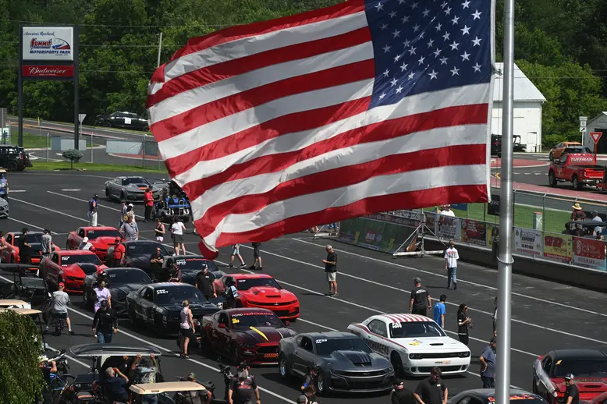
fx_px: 2528
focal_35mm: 150
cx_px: 304
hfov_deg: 13.7
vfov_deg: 9.1
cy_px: 202
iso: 200
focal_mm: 150
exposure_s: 1/800
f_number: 9
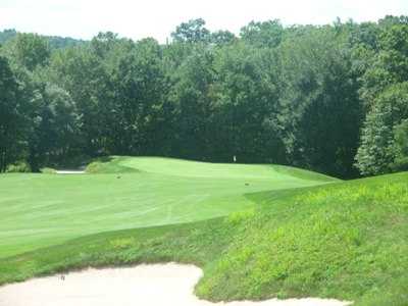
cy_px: 153
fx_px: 1662
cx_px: 204
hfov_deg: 14.0
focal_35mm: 141
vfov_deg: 10.5
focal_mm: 23.3
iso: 50
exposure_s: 1/142
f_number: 5.2
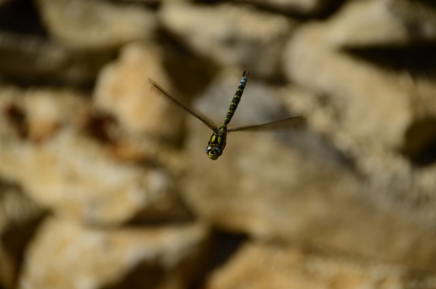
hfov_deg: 6.9
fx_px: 3629
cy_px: 144
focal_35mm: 300
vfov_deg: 4.6
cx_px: 218
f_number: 6.3
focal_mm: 200
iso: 100
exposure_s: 1/640
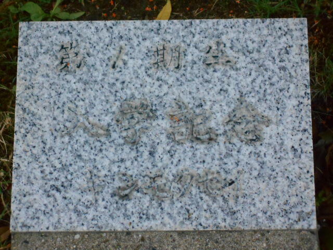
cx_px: 166
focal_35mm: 130
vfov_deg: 11.4
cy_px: 125
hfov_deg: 15.2
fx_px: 1251
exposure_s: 1/250
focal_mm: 23
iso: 800
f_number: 6.5
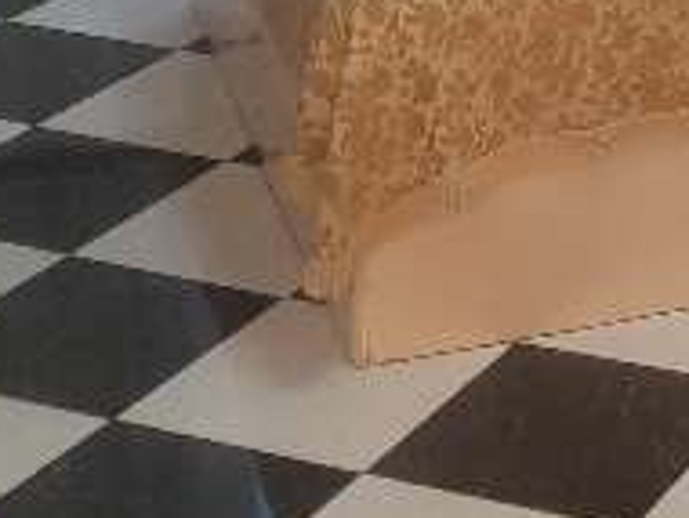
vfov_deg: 11.4
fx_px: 2451
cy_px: -360
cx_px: 1059
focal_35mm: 123
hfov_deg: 14.8
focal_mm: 4.2
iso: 250
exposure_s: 1/25
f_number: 1.7
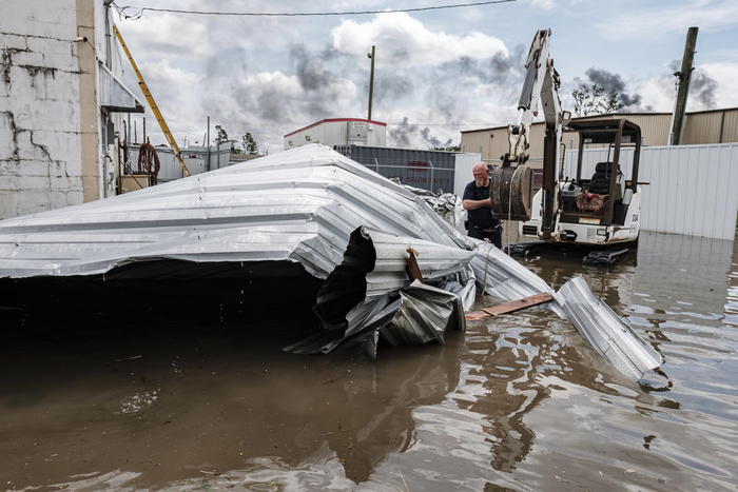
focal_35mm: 24
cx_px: 369
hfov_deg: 73.7
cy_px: 246
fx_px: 492
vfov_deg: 53.2
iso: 400
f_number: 5.6
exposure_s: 1/1250
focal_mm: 16
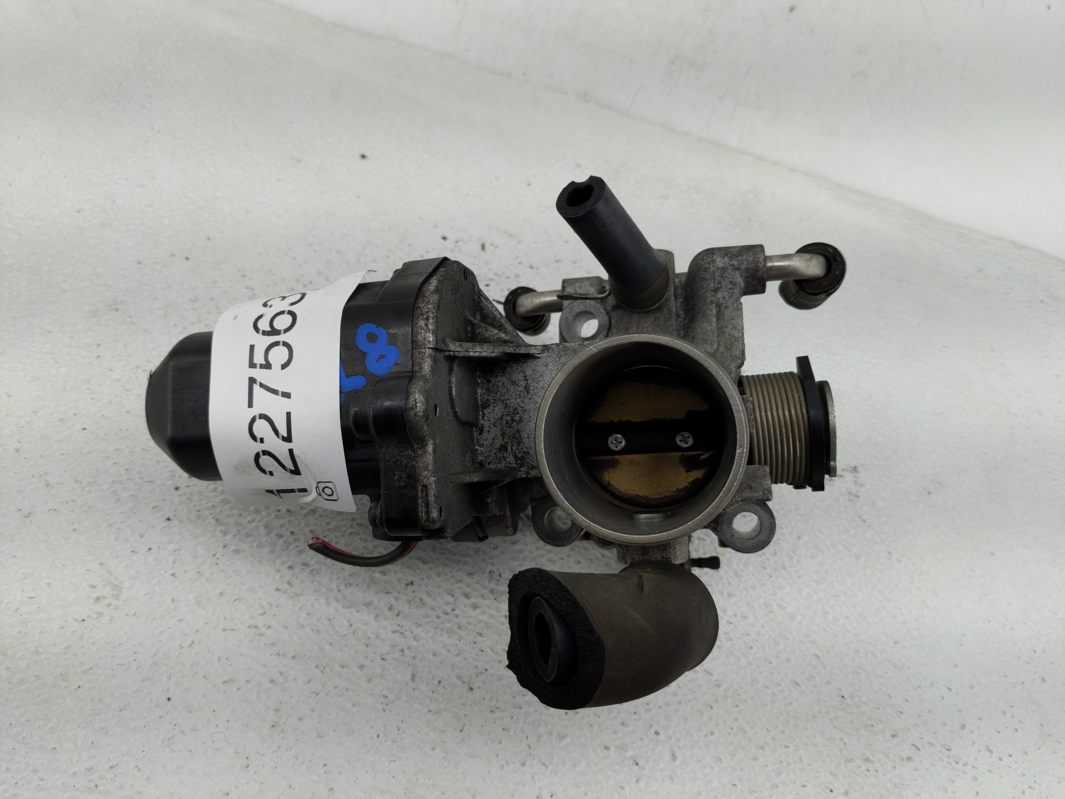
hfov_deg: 69.4
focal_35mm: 25
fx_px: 769
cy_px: 400
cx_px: 532
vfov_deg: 54.9
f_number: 1.73
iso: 55
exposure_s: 1/152
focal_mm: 4.38
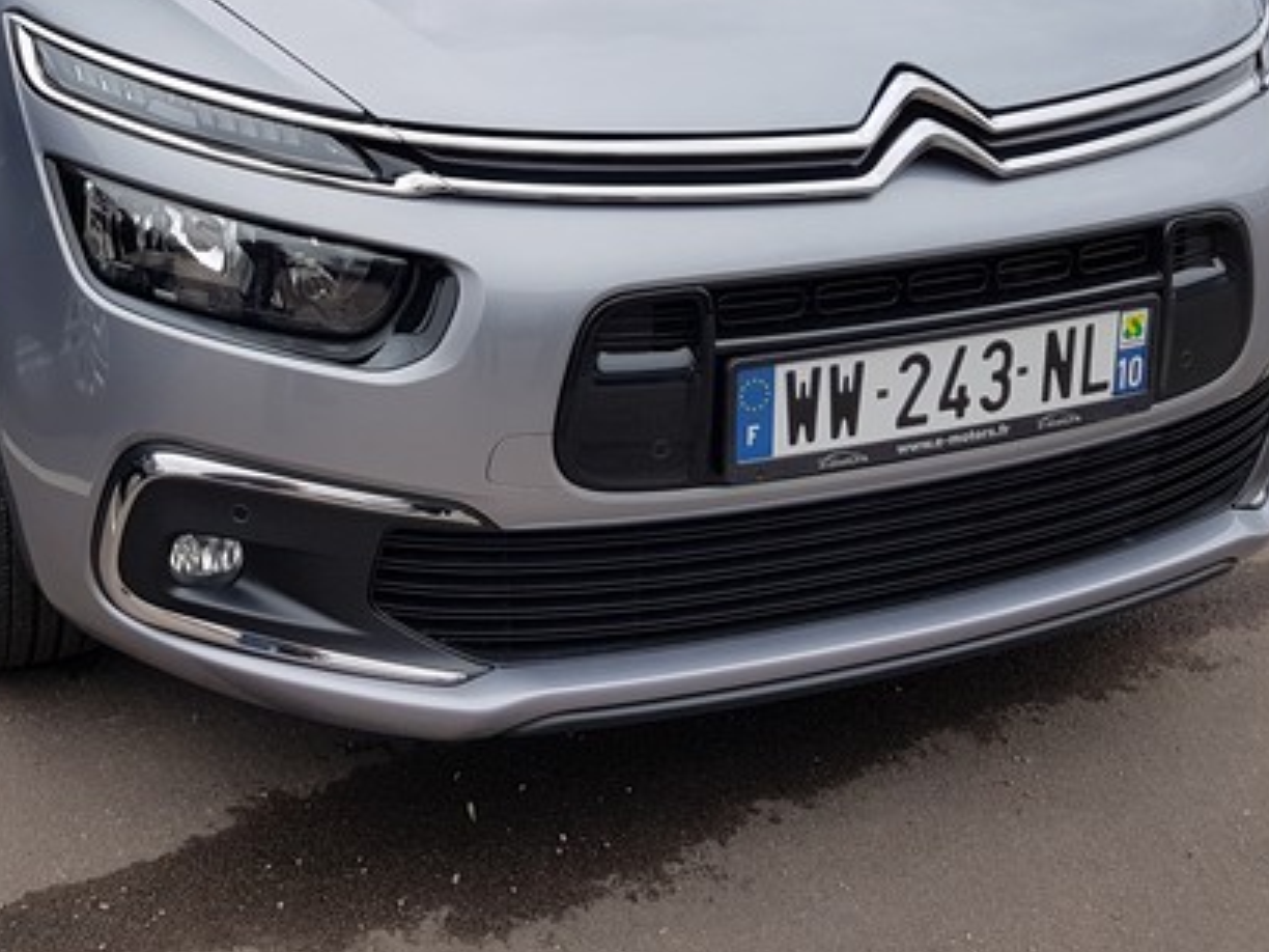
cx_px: 407
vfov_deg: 27.5
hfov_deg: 37.0
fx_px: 1870
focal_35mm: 51
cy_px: 93
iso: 40
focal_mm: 4.2
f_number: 1.7
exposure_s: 1/416
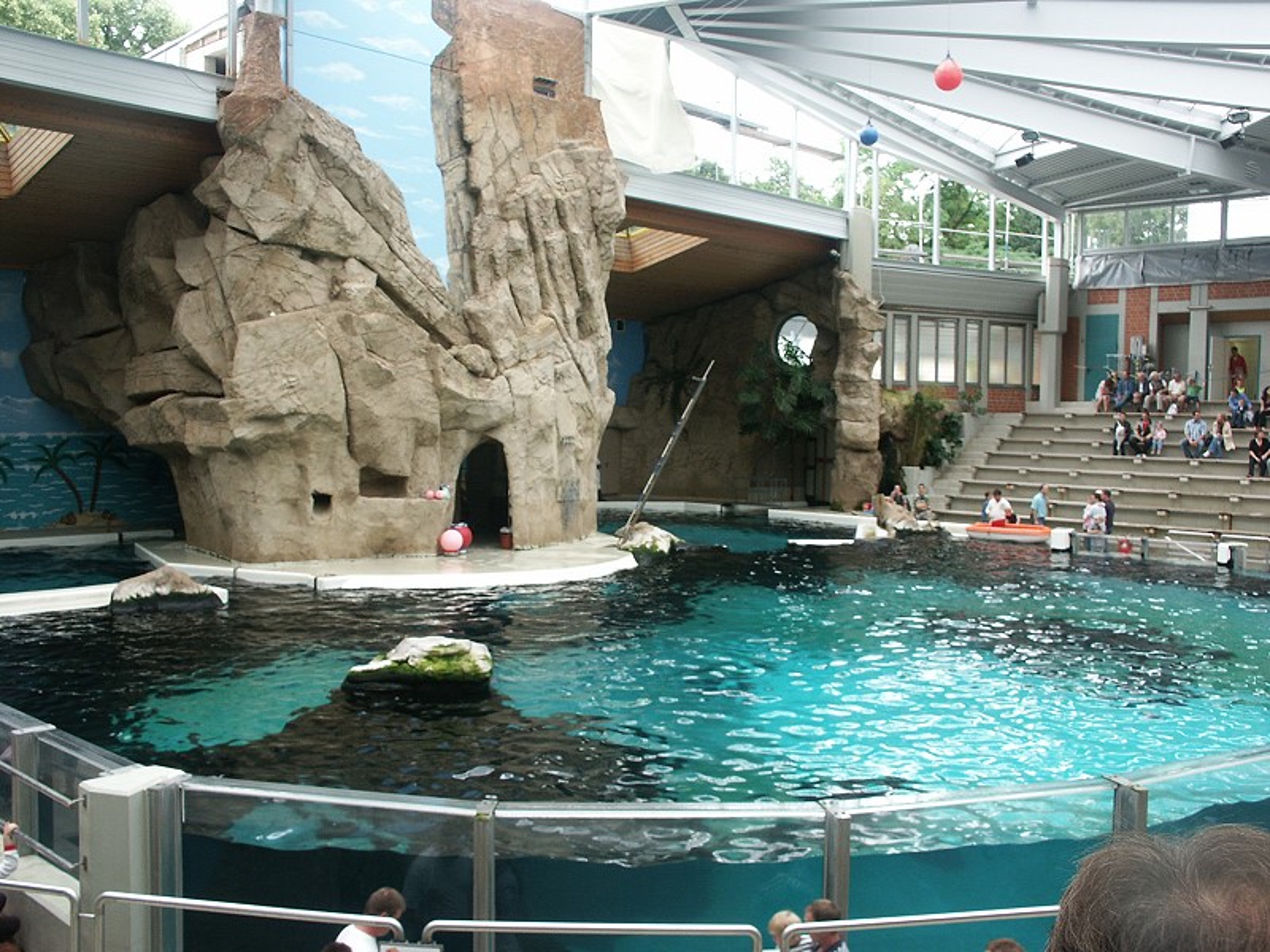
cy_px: 476
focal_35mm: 33
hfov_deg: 55.4
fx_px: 1211
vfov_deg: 42.9
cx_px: 635
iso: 100
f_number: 4
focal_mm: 8.53
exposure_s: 1/45
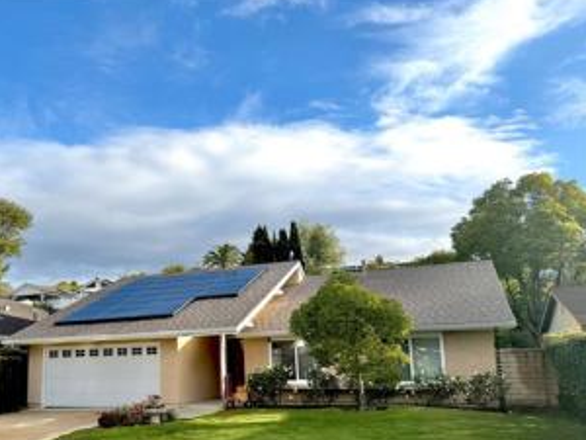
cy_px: 282
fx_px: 542
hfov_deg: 55.7
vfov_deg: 43.7
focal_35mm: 32
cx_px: 199
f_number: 1.78
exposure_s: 1/2801
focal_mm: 6.76
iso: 80
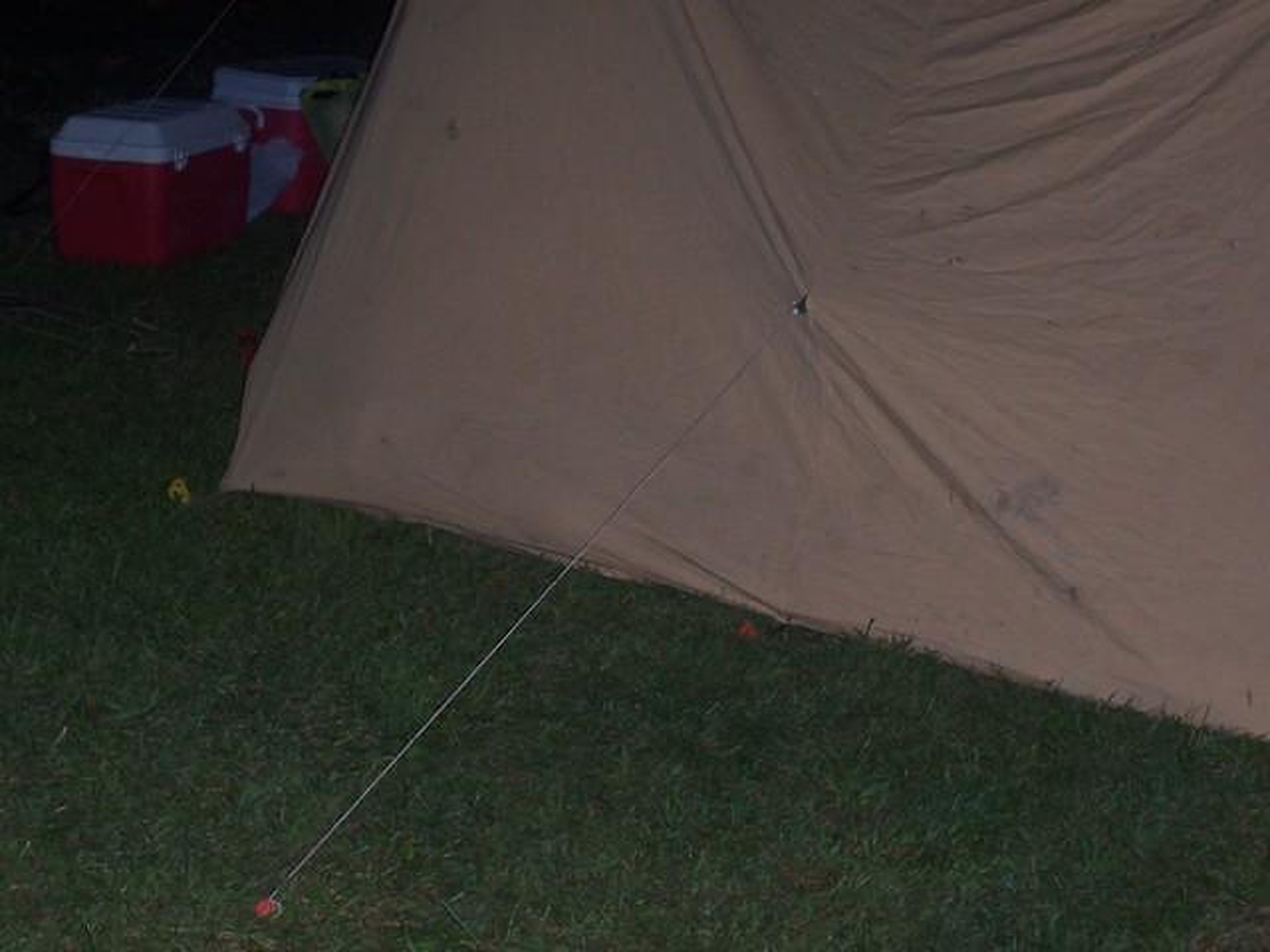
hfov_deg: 27.4
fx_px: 2605
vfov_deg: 20.7
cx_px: 635
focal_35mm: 71
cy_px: 476
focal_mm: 10.8
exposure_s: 1/90
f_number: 4
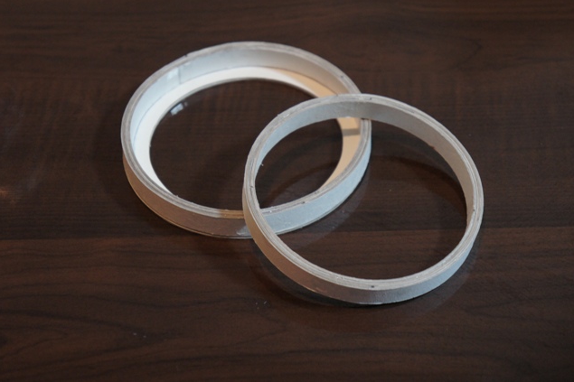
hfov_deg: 24.3
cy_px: 190
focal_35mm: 84
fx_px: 1331
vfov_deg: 16.3
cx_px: 287
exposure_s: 1/15
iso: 1600
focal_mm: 55
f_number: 5.6
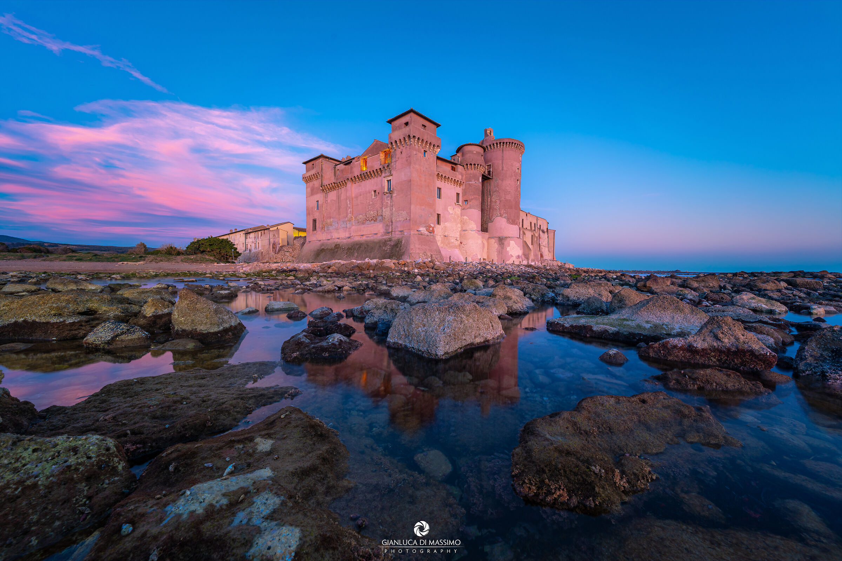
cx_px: 421
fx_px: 281
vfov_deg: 90.0
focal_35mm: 12
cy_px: 280
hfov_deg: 112.6
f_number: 9
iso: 100
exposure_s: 30
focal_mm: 12
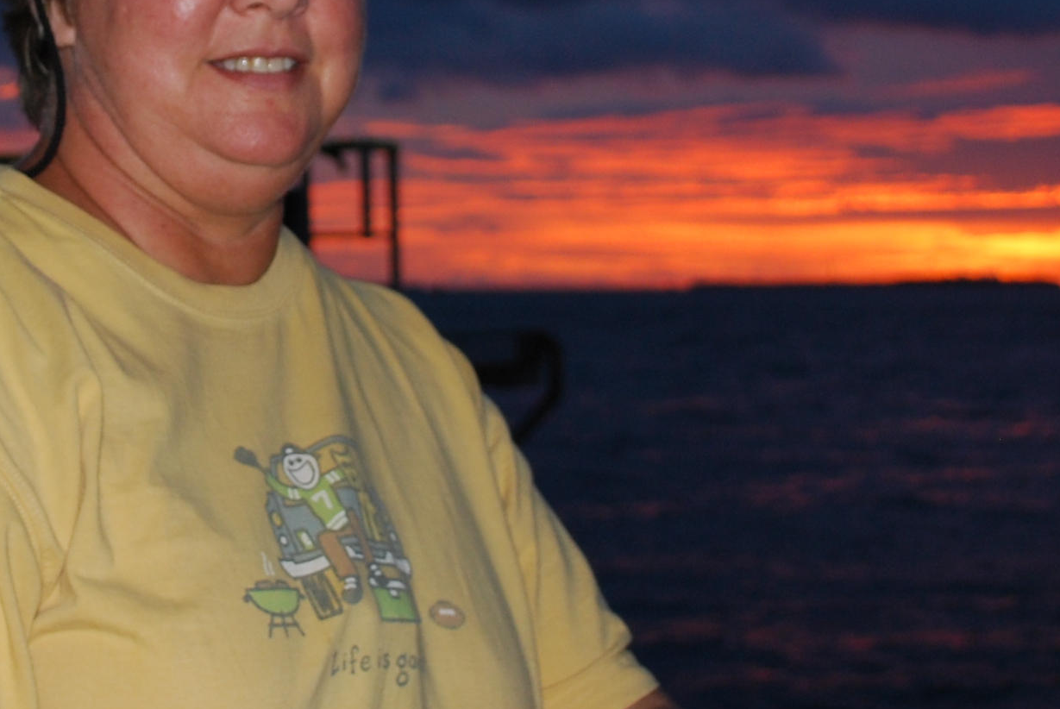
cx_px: 206
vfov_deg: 13.1
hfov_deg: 19.4
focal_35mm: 104
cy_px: 135
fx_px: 3065
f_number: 4
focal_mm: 22
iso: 200
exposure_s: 1/60
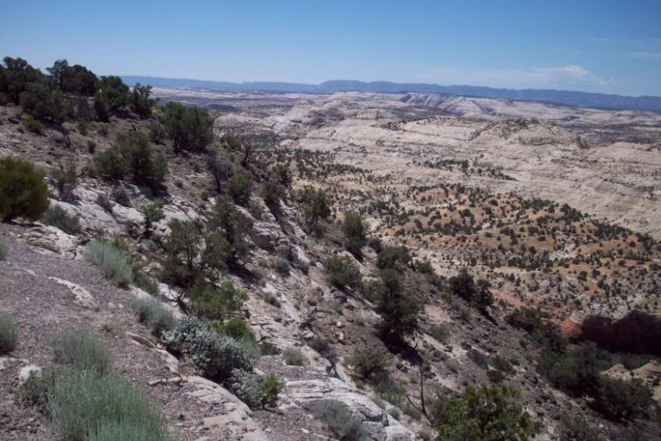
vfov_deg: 34.2
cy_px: 208
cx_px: 331
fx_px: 716
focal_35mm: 39
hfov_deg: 49.6
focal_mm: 6.2
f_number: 5.6
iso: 80
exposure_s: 1/710
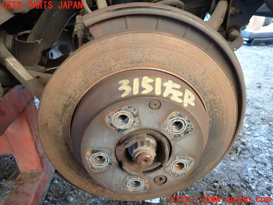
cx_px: 136
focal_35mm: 25
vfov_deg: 54.9
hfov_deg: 69.4
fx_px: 197
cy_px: 102
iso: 200
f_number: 2
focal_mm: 4.5
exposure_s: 1/40
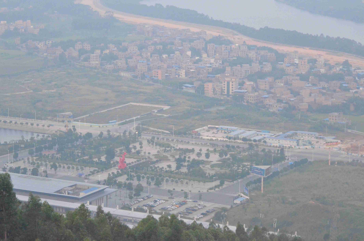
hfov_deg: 17.1
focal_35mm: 120
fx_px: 1211
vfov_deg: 11.4
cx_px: 182
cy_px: 120
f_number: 11
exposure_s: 1/500
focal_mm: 80
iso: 6400
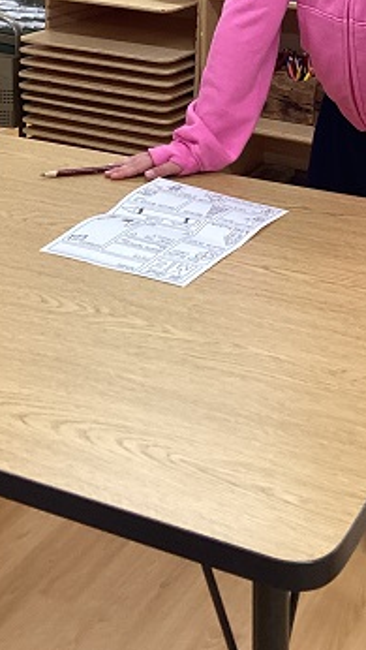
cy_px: 56
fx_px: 1120
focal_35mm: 65
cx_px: 270
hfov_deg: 18.5
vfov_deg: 30.8
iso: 100
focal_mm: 3.3
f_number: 2.4
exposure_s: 1/60
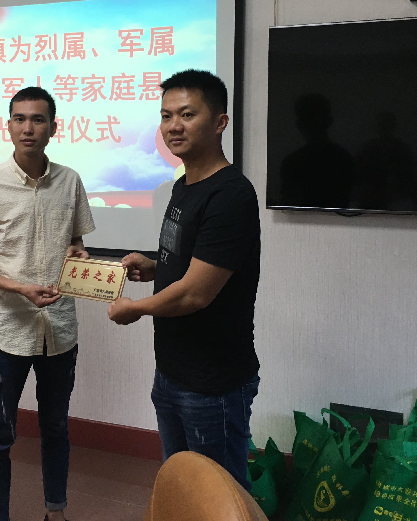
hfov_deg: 30.3
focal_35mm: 49
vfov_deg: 37.8
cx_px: 100
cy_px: 191
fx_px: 756
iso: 50
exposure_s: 1/33
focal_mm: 4.15
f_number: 2.2
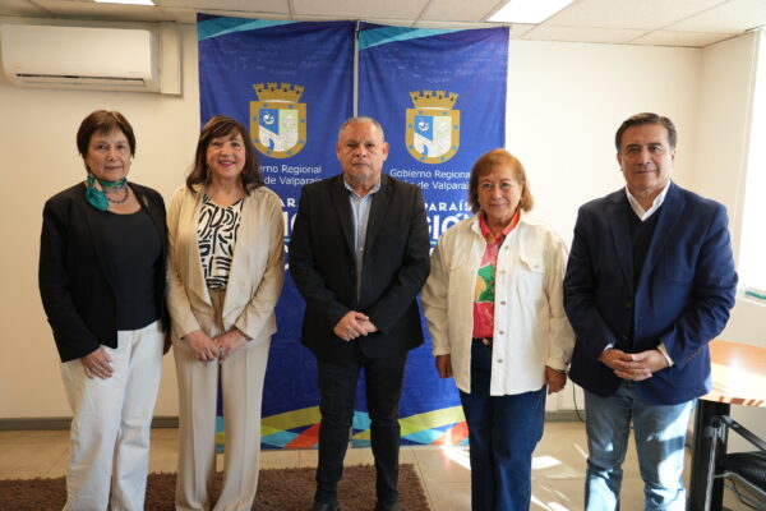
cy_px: 256
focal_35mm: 30
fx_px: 638
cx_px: 383
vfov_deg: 43.6
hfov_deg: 61.9
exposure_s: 1/100
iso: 500
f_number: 4
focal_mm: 30
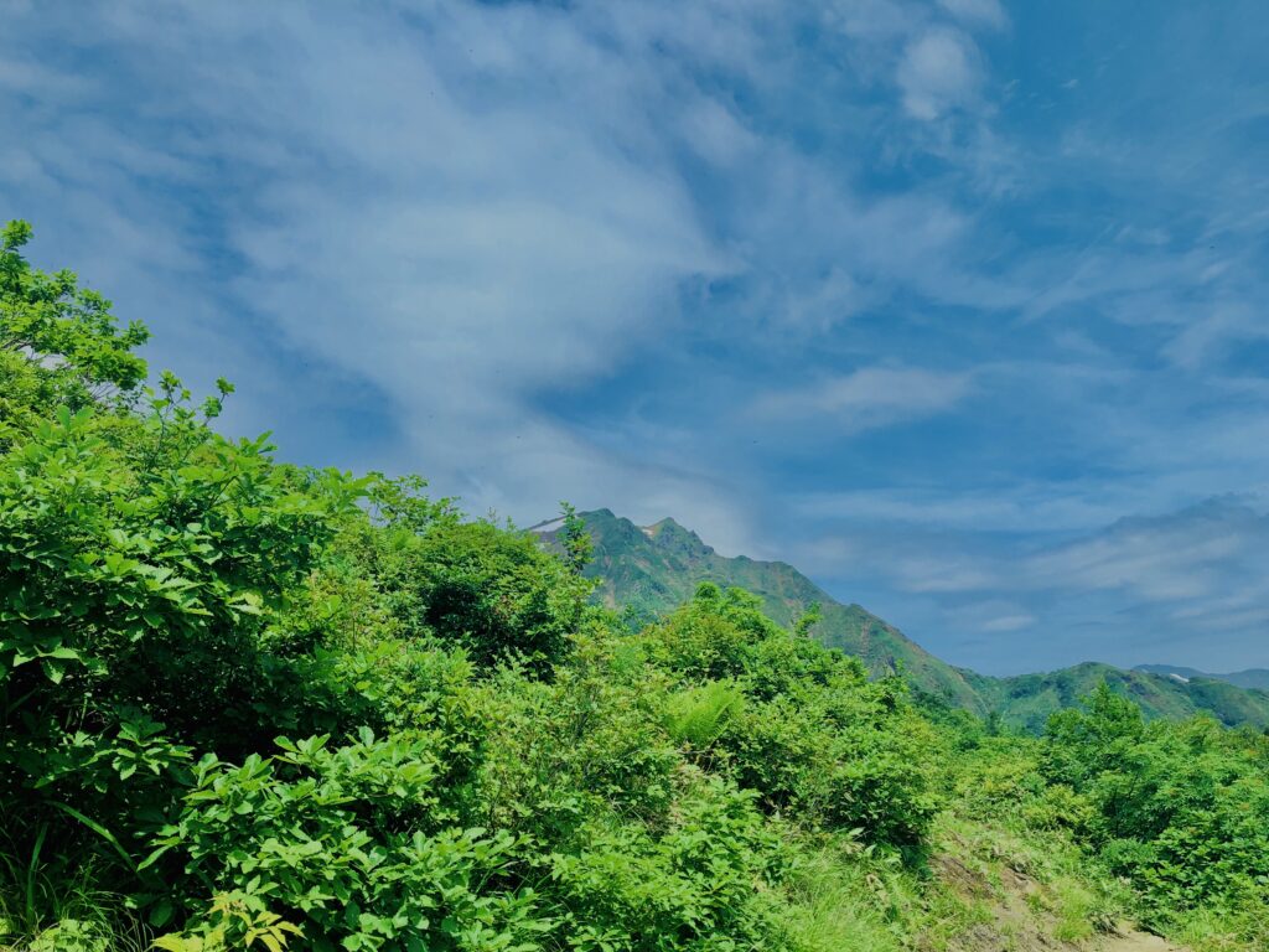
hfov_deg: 63.4
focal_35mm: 28
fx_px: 1026
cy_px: 476
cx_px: 634
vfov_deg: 49.7
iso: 20
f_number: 1.8
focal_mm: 3.99
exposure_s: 1/2825
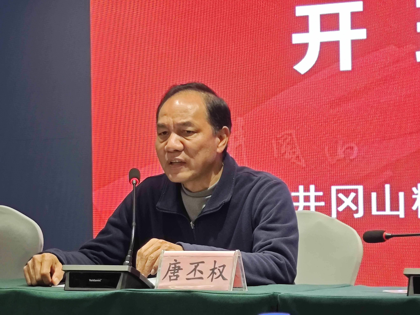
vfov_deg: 10.6
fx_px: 1699
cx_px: 210
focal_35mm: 140
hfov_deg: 14.1
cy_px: 158
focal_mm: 9
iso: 800
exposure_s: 1/60
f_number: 2
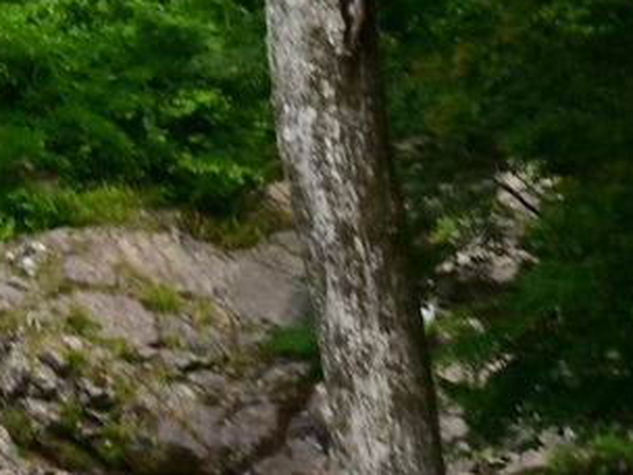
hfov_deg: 3.8
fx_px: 9180
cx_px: -1341
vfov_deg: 2.9
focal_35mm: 502
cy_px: -1145
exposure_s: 1/5
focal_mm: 62
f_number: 22
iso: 50
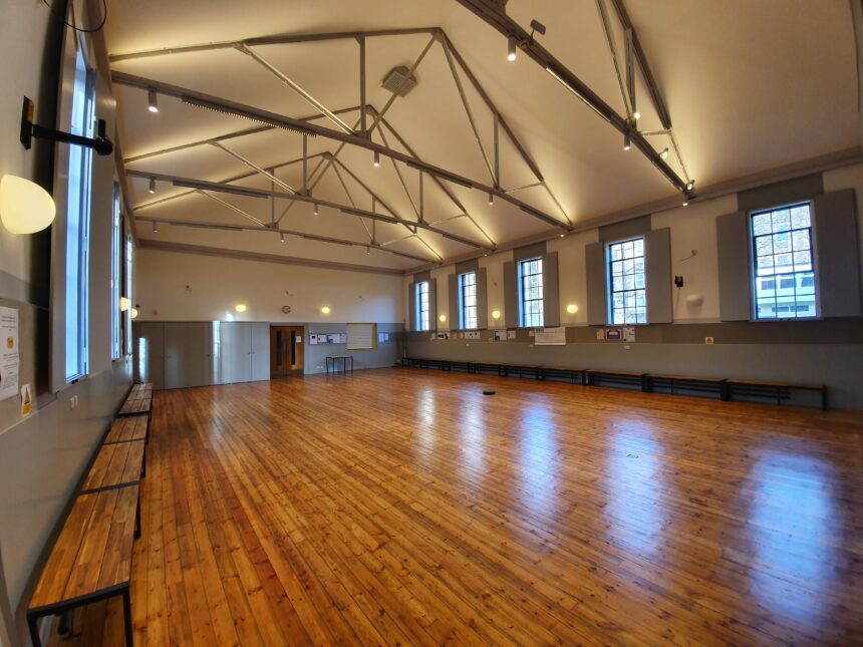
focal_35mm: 13
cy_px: 324
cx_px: 432
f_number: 2.2
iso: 100
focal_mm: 1.8
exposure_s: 1/50
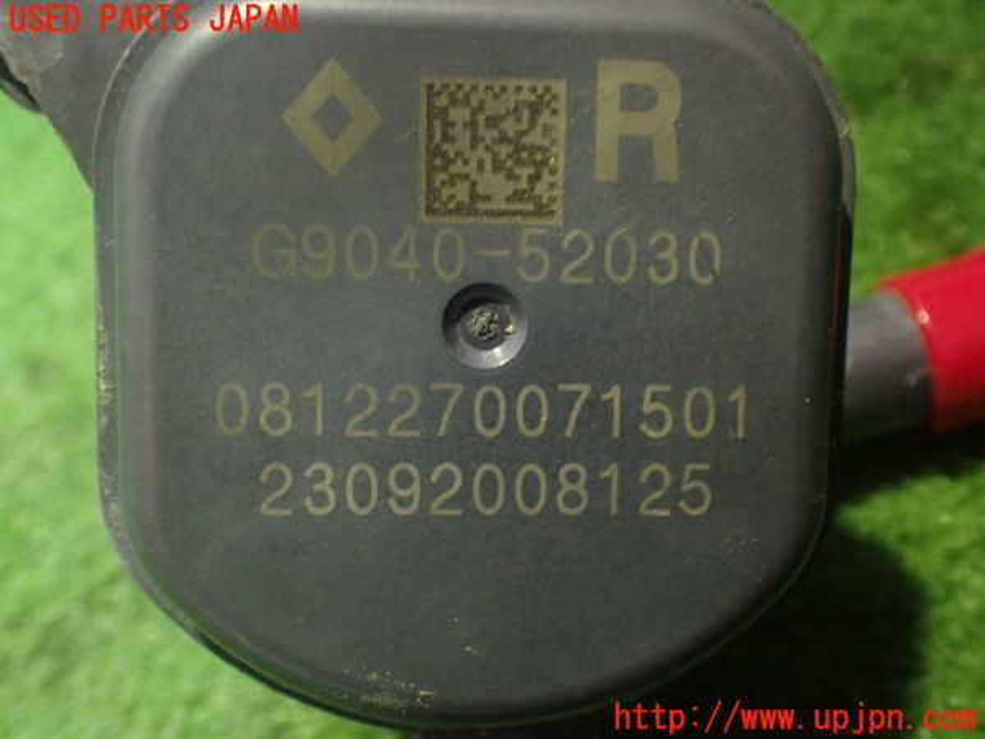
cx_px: 492
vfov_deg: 35.1
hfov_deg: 45.8
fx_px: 1167
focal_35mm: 41
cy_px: 370
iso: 800
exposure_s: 1/13
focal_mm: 7.31
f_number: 2.8
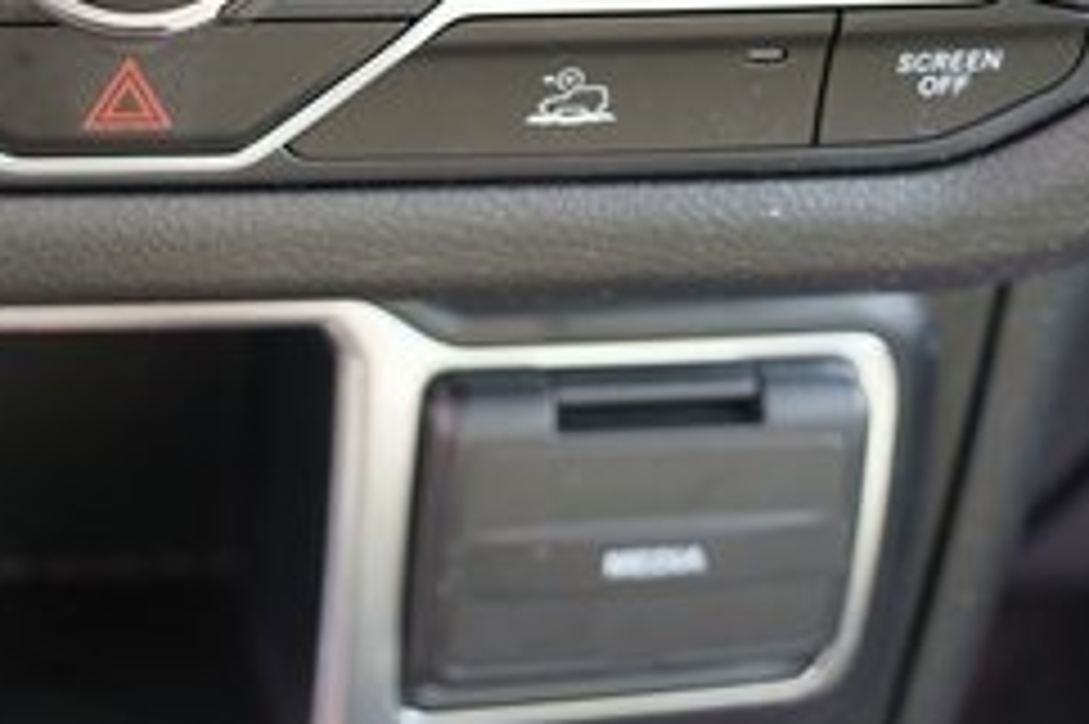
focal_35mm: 106
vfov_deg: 12.7
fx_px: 3204
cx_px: 112
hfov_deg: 19.0
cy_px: -11
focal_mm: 40
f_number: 4
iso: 640
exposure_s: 1/60
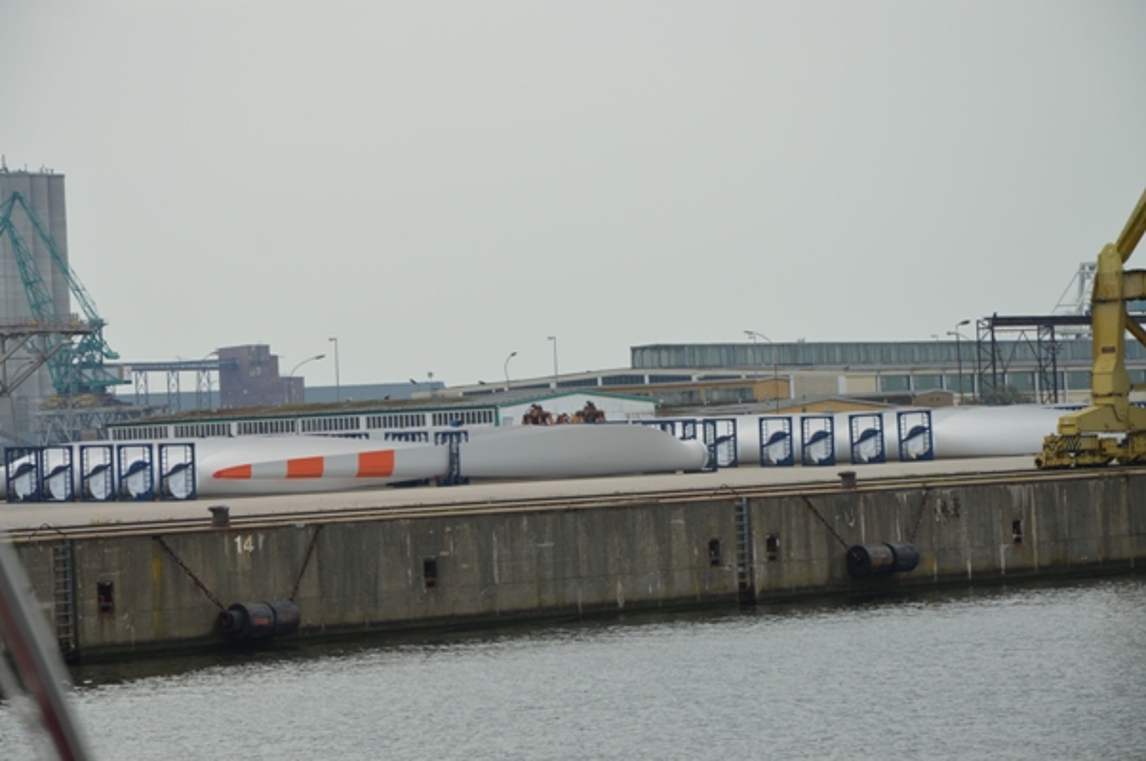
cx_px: 573
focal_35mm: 158
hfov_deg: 13.1
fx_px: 5008
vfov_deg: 8.7
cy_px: 380
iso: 100
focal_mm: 105
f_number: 8
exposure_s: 1/250
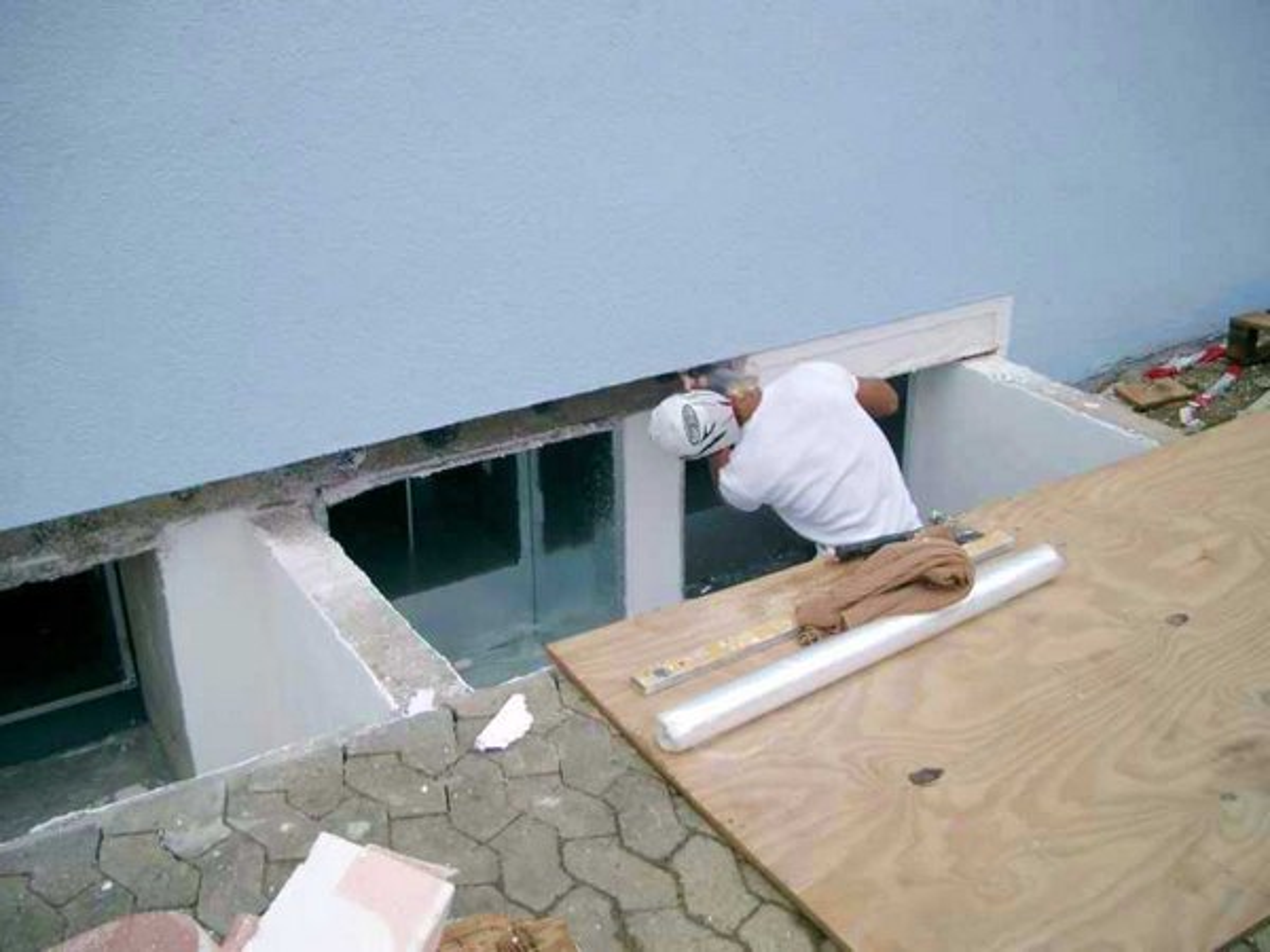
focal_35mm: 37
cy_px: 476
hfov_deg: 50.1
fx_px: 1357
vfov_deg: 38.7
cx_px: 635
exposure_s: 1/500
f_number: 2.6
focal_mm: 7.6
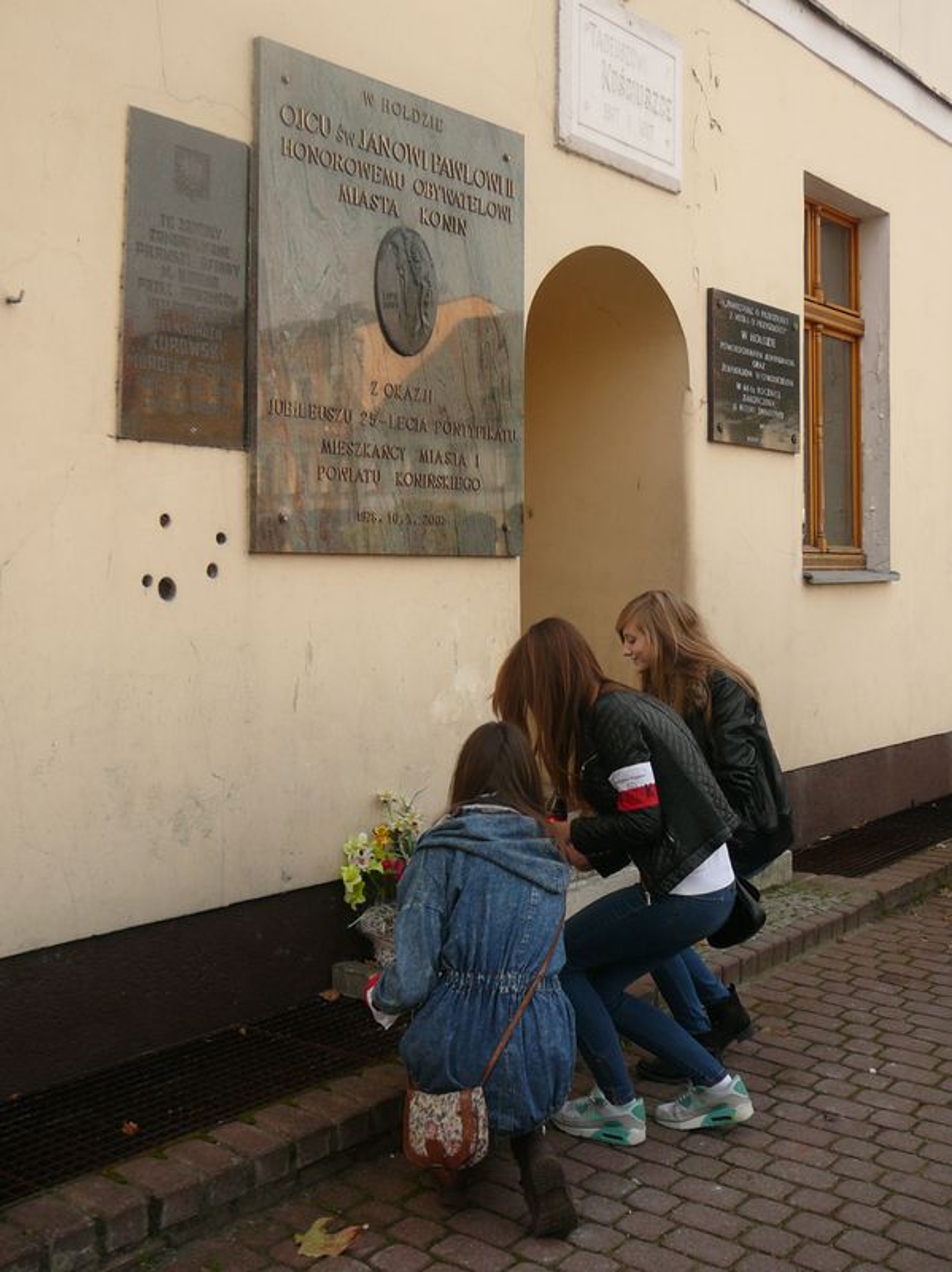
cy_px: 636
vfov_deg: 52.7
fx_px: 1285
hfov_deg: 40.7
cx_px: 476
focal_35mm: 35
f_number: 2.8
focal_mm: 5.2
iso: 80
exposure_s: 1/250
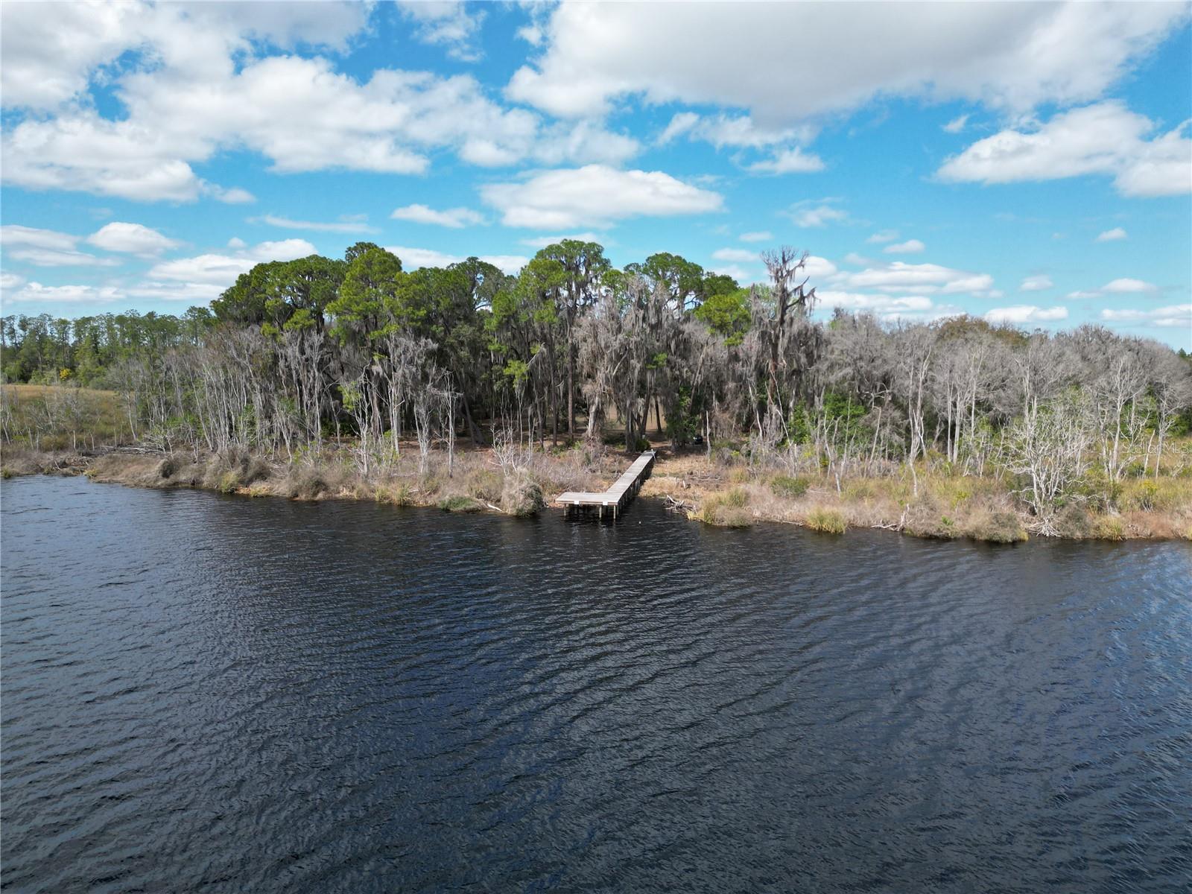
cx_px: 596
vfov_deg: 56.8
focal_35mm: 24
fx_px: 826
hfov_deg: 71.6
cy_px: 447
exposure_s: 1/2500
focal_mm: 6.72
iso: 150
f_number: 1.7
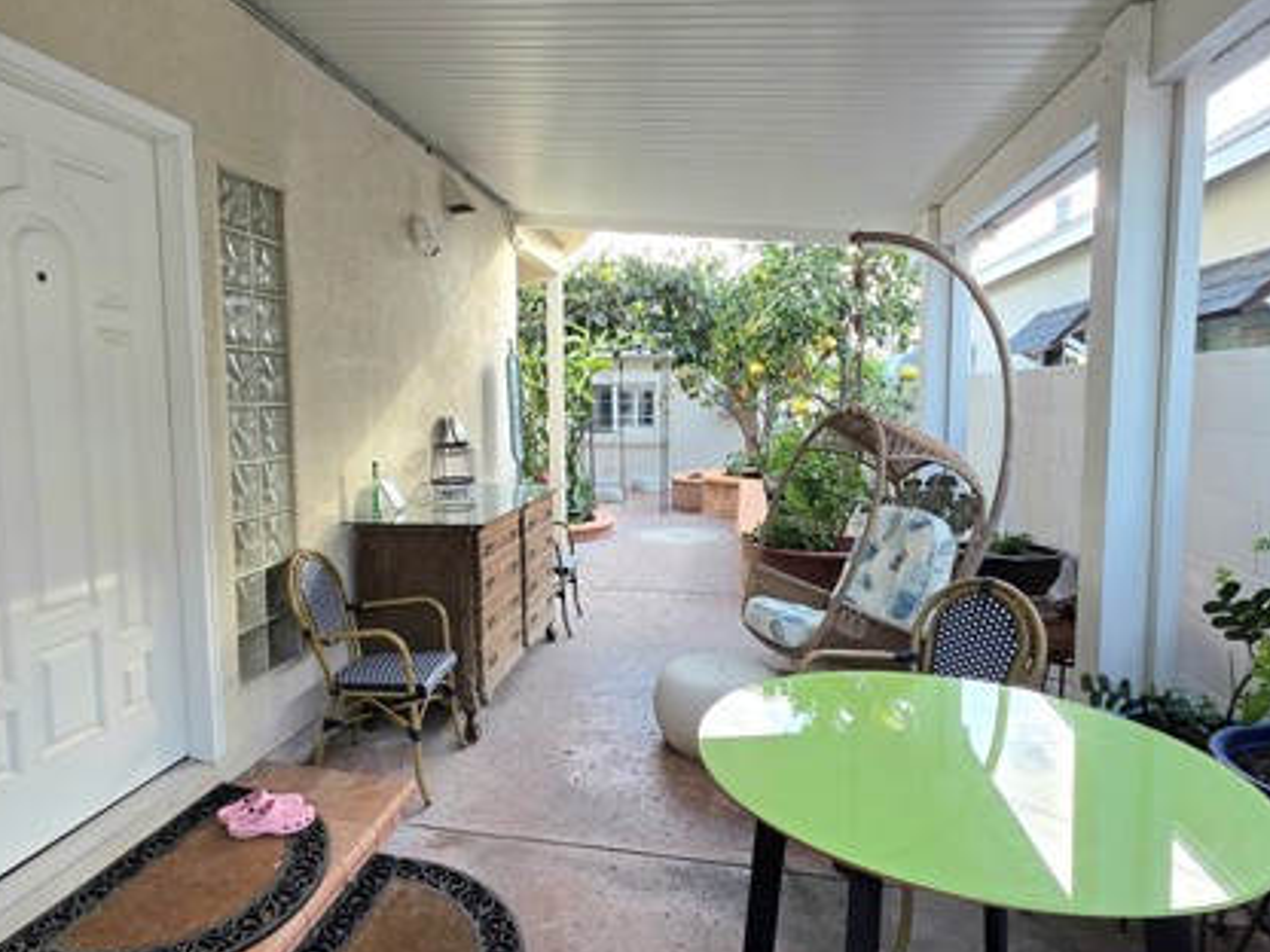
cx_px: 519
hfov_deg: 80.9
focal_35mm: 20
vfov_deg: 66.0
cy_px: 476
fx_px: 734
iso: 40
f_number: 1.9
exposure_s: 1/120
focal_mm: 2.2
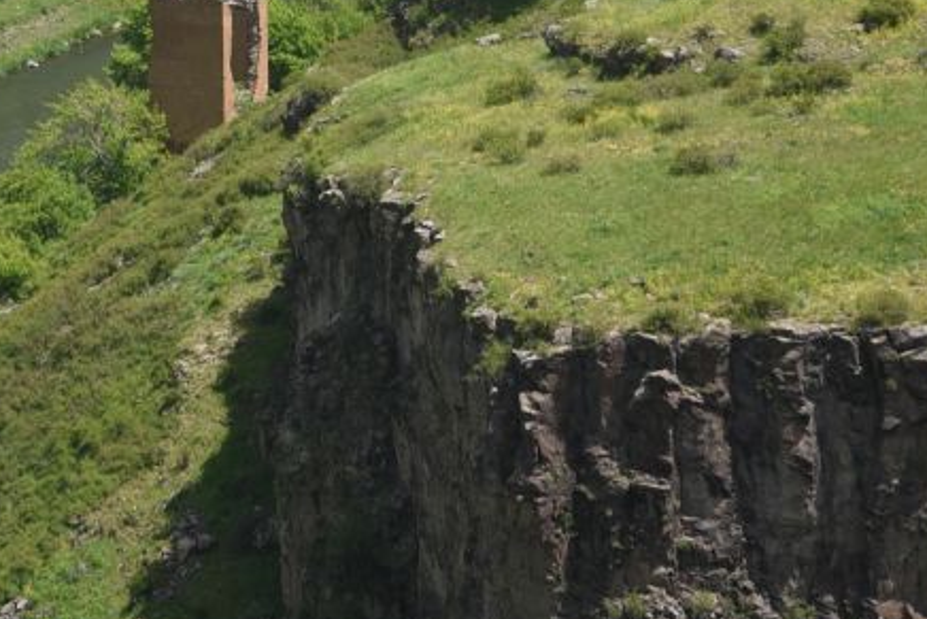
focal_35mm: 149
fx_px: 3838
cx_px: -285
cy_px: -27
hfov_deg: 13.3
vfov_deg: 9.1
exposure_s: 1/125
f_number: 11
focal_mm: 50
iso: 125
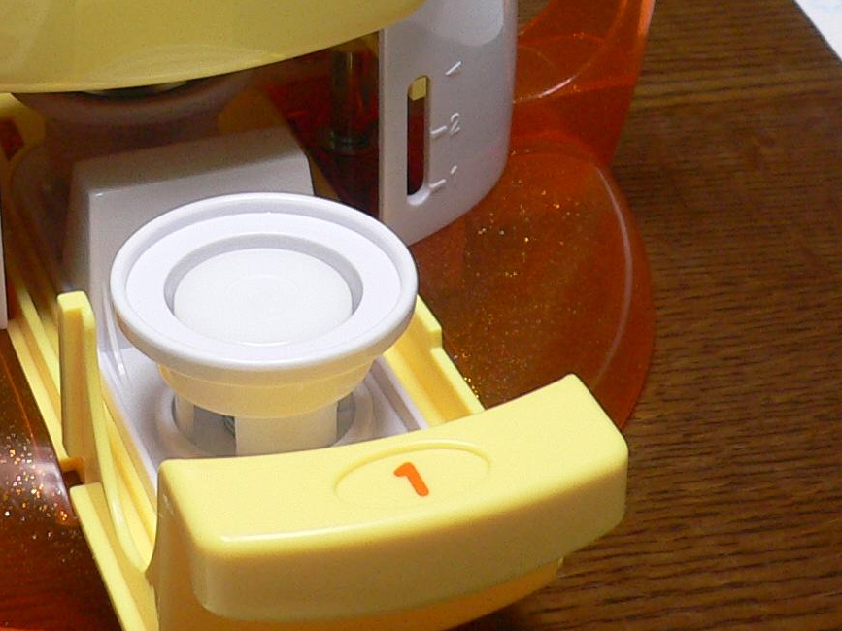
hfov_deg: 20.9
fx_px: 2262
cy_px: -79
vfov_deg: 15.4
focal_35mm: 93
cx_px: 217
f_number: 2.8
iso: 150
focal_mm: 5.8
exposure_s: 1/15
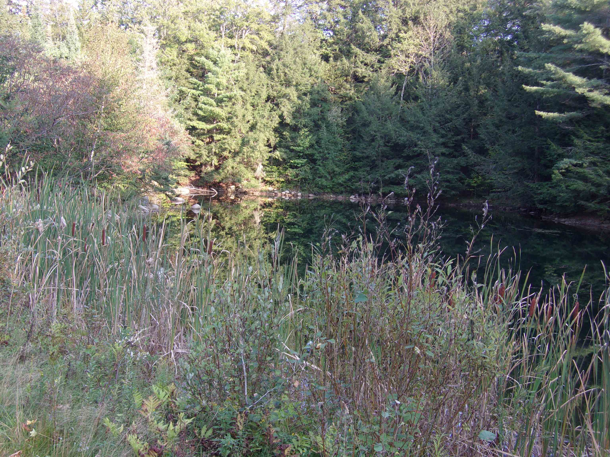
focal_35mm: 42
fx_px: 740
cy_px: 228
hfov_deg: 44.8
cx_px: 305
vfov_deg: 34.3
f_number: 3.7
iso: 80
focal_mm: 7.6
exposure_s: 1/70
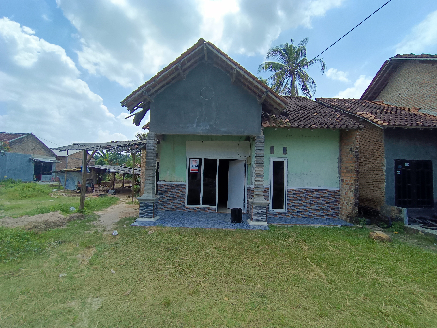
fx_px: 202
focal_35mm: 16
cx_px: 218
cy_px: 164
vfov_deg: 78.1
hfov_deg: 94.5
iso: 100
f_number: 2.2
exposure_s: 1/1282
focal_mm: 1.65
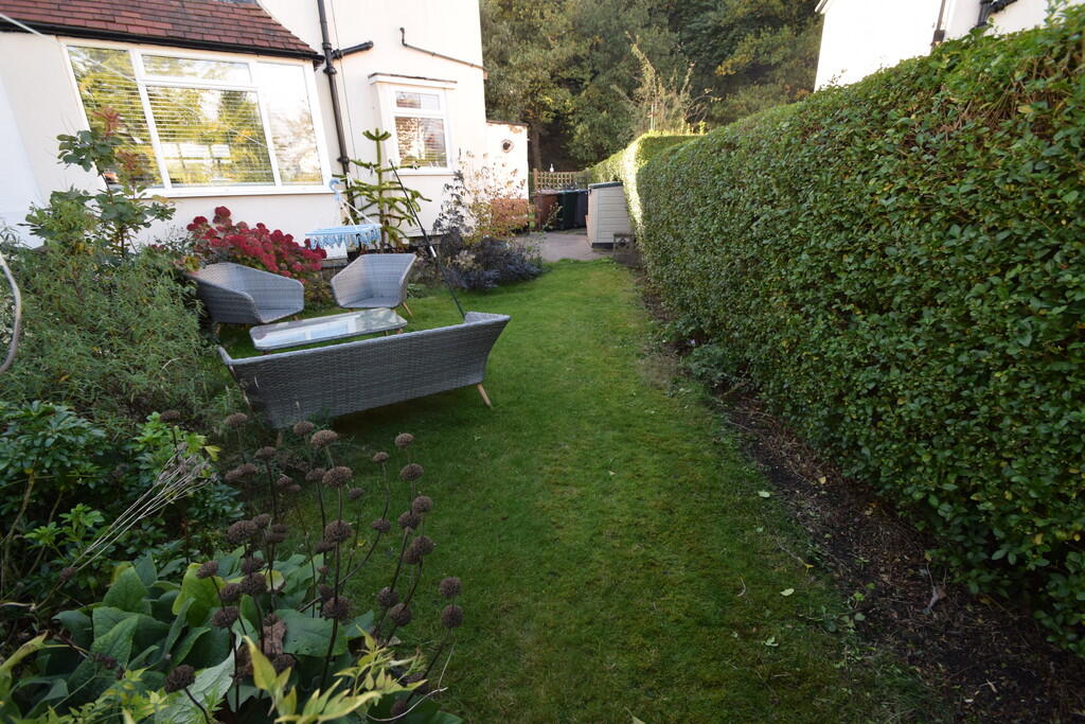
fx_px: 452
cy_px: 362
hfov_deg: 100.4
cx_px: 542
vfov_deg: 77.3
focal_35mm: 15
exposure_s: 1/160
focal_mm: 10
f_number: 6.3
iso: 400
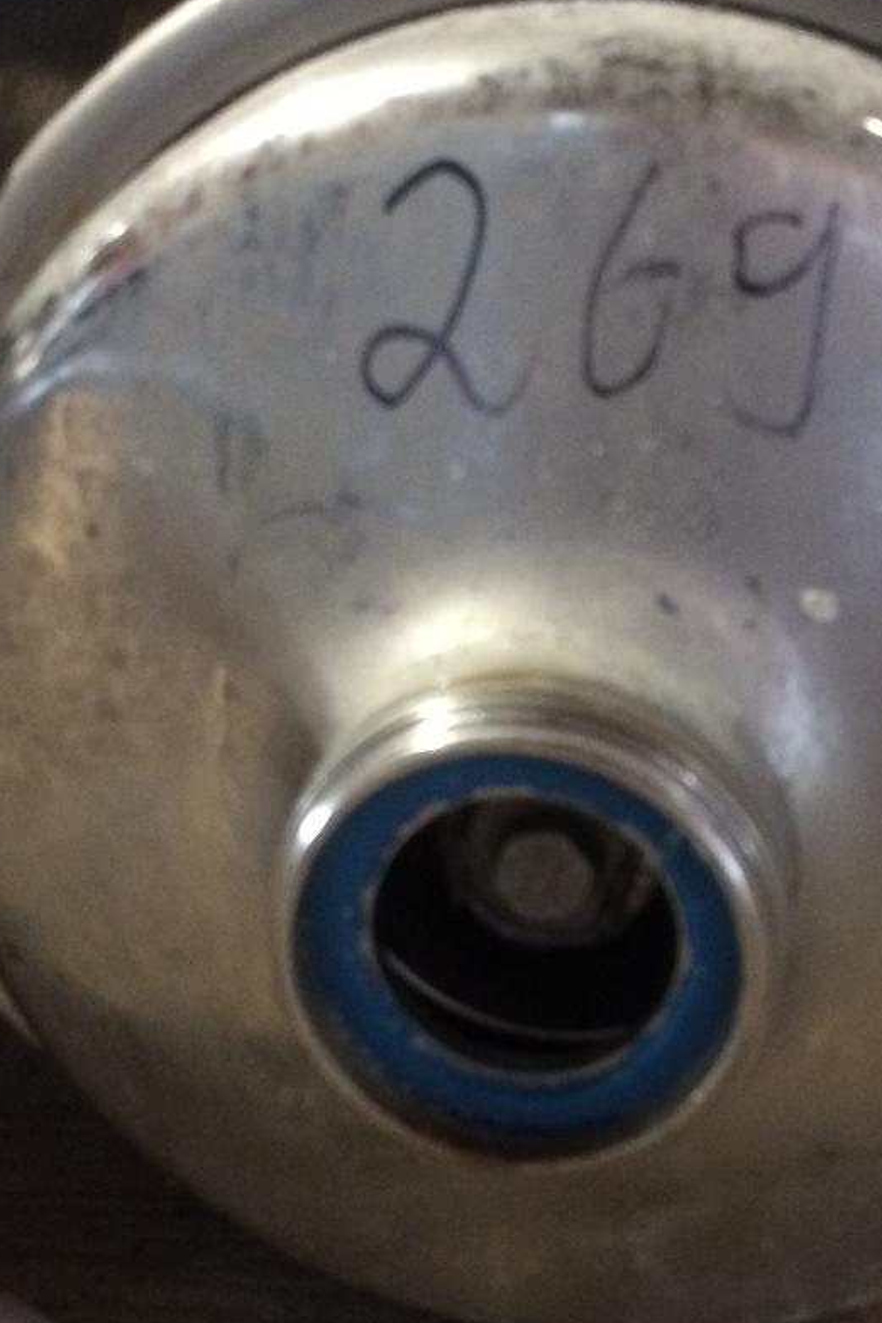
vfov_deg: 31.9
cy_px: 679
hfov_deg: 21.5
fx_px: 2314
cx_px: 603
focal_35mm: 63
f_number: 2.2
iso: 320
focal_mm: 4.15
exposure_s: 1/15
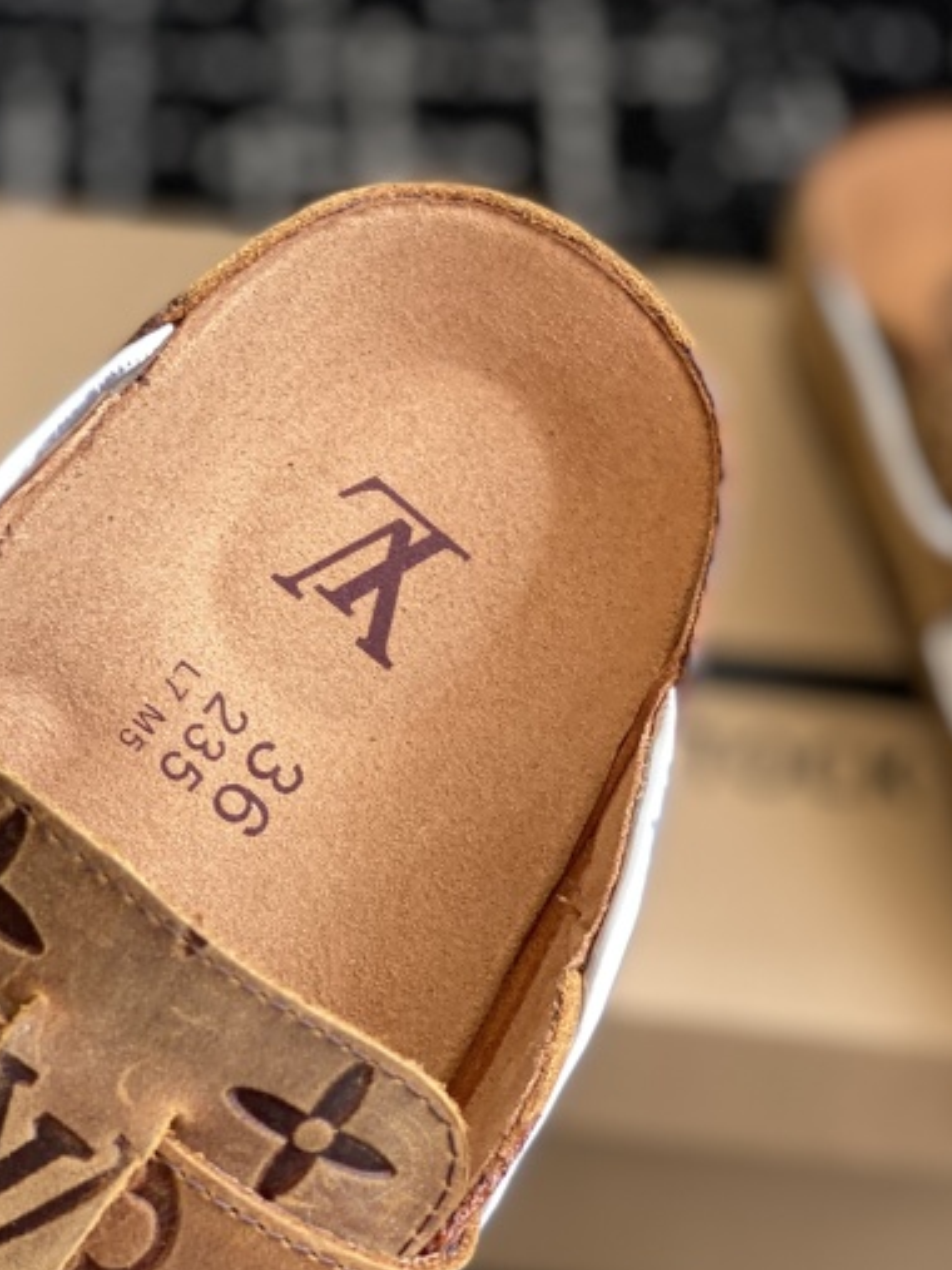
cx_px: 373
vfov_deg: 23.8
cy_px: 529
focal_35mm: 82
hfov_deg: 18.0
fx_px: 3008
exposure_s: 1/122
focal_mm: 6
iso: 50
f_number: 2
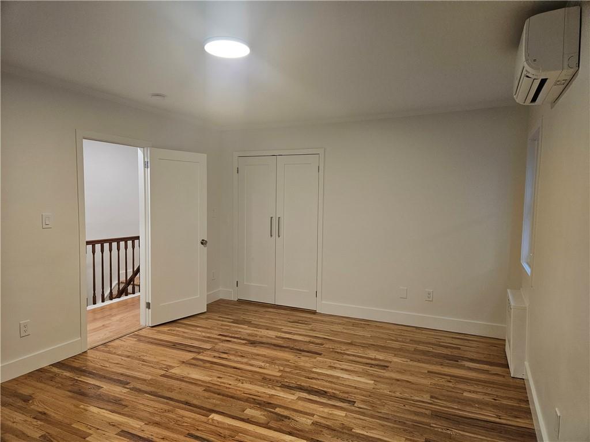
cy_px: 221
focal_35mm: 23
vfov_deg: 58.9
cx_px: 295
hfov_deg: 73.9
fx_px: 392
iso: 320
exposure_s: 1/120
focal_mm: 5.4
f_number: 1.8
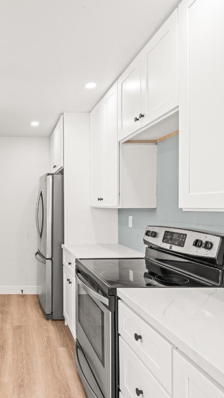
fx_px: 243
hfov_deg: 44.1
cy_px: 207
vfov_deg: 78.7
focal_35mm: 23
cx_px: 14
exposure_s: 1/15
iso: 500
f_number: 7.1
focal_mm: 14
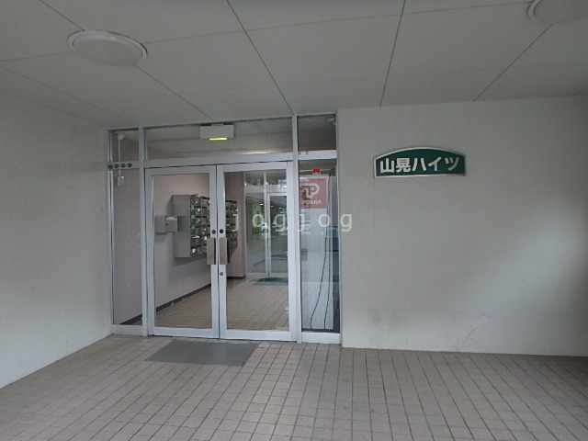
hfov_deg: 79.0
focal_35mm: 21
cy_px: 220
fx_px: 357
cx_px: 294
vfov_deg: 63.4
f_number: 3.5
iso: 250
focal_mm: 3.7
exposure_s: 1/30
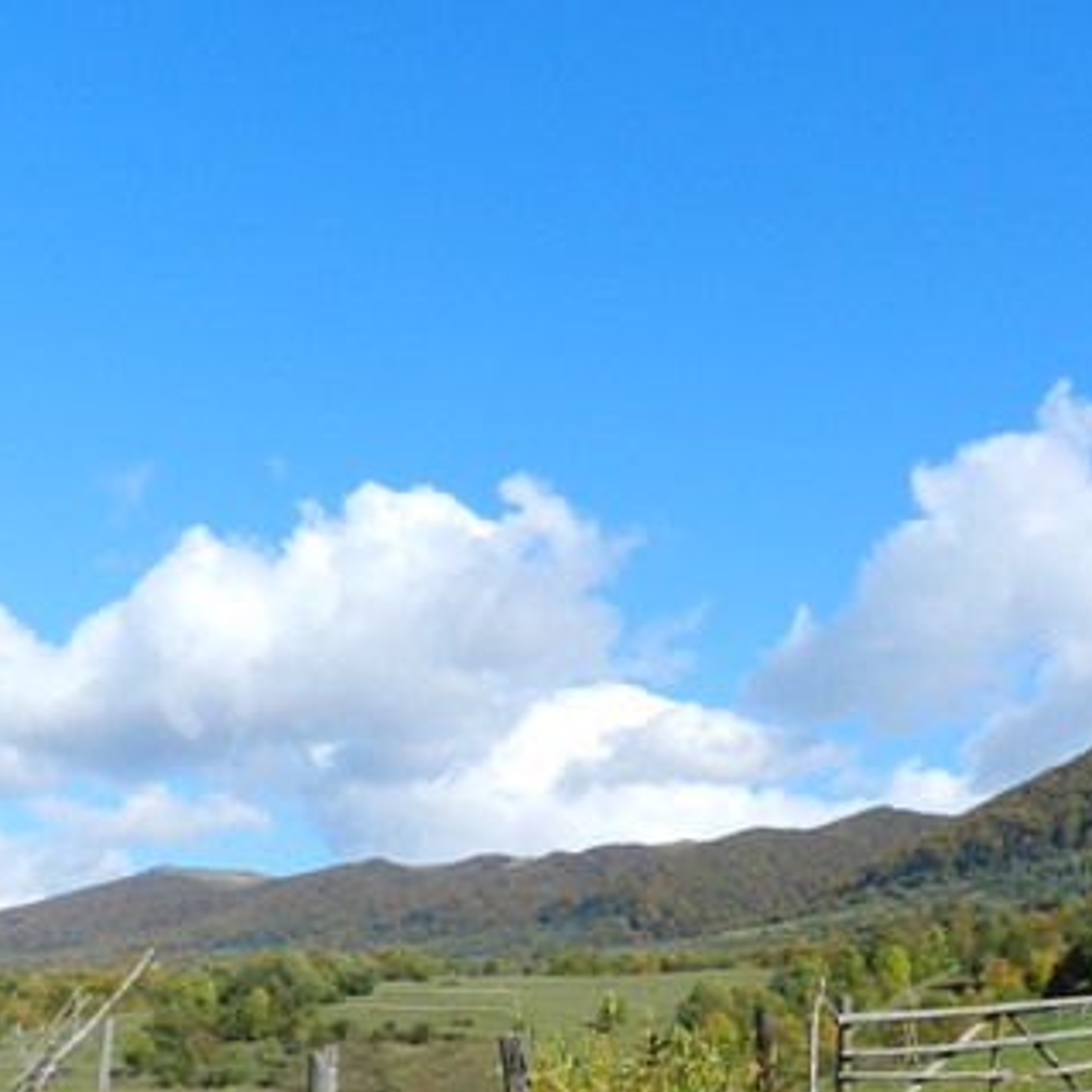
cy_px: 917
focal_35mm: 51
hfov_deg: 33.3
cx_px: 674
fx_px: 1820
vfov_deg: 32.2
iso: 160
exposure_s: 1/800
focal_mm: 4
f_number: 4
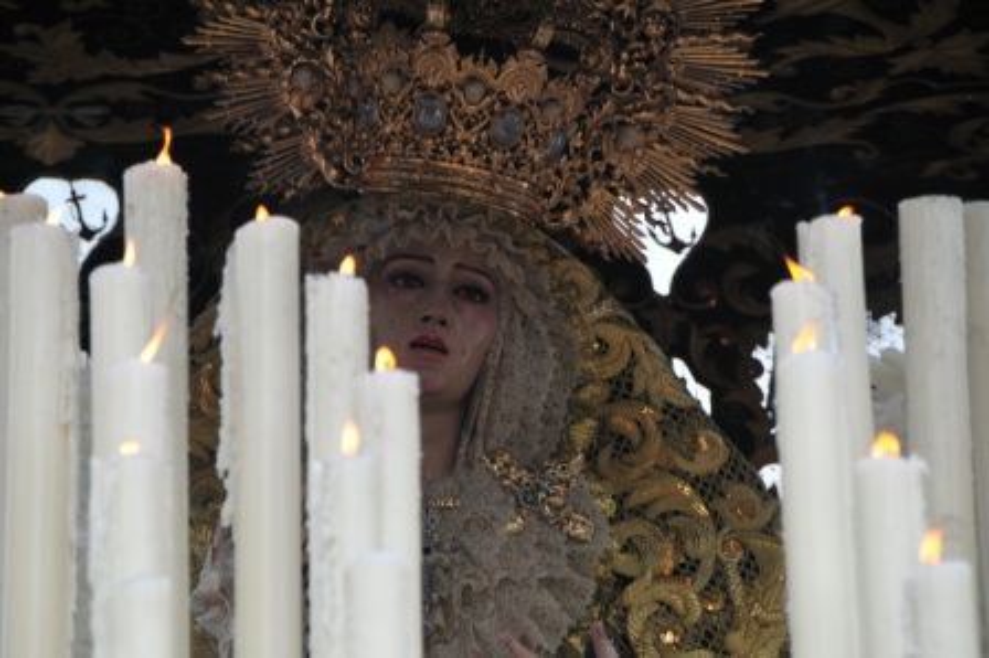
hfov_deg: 6.9
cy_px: 329
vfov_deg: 4.6
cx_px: 494
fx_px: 8235
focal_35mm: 300
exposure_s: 1/320
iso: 500
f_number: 9
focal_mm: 200
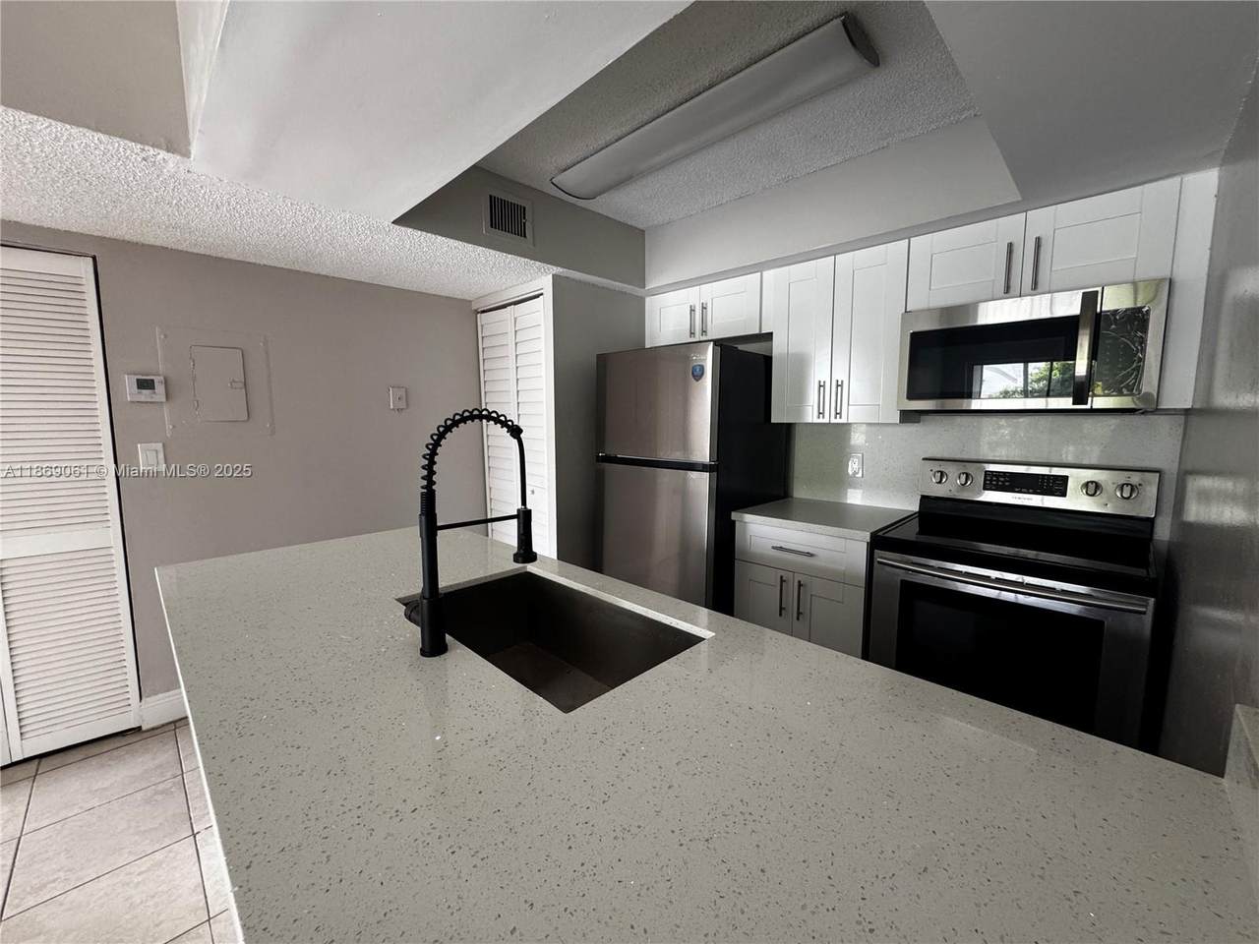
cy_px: 472
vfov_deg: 85.7
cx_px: 630
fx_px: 509
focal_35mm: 14
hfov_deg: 102.1
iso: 200
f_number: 2.2
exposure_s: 1/60
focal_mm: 2.22
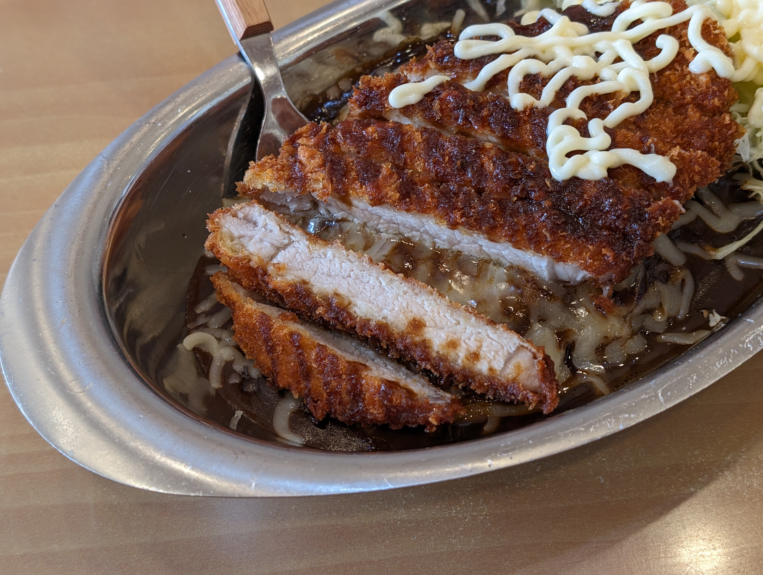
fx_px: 1082
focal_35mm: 49
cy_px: 288
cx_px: 382
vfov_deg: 29.7
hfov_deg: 38.9
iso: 42
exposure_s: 1/35
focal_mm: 6.9
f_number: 1.68
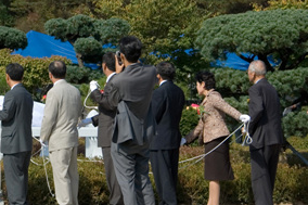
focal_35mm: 185
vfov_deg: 7.4
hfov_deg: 11.0
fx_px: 1582
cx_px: -13
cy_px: 21
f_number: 7.1
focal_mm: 50
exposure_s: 1/250
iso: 100
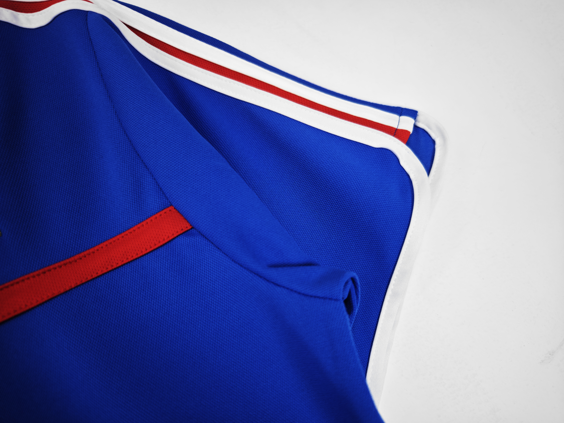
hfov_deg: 73.9
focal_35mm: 23
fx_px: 375
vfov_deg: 58.9
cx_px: 282
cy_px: 212
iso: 72
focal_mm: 8.67
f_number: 1.75
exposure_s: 1/100
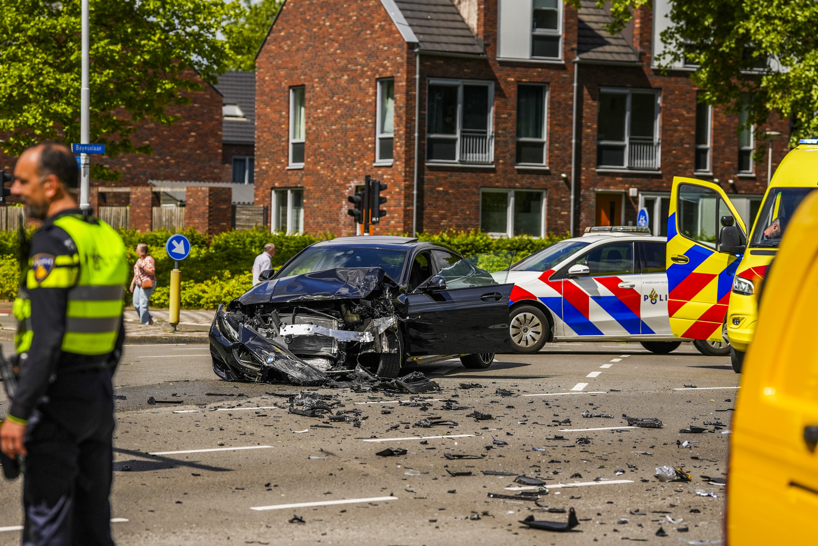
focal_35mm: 106
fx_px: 2408
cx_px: 409
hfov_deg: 19.3
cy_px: 273
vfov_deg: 12.9
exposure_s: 1/8000
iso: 320
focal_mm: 106
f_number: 3.5
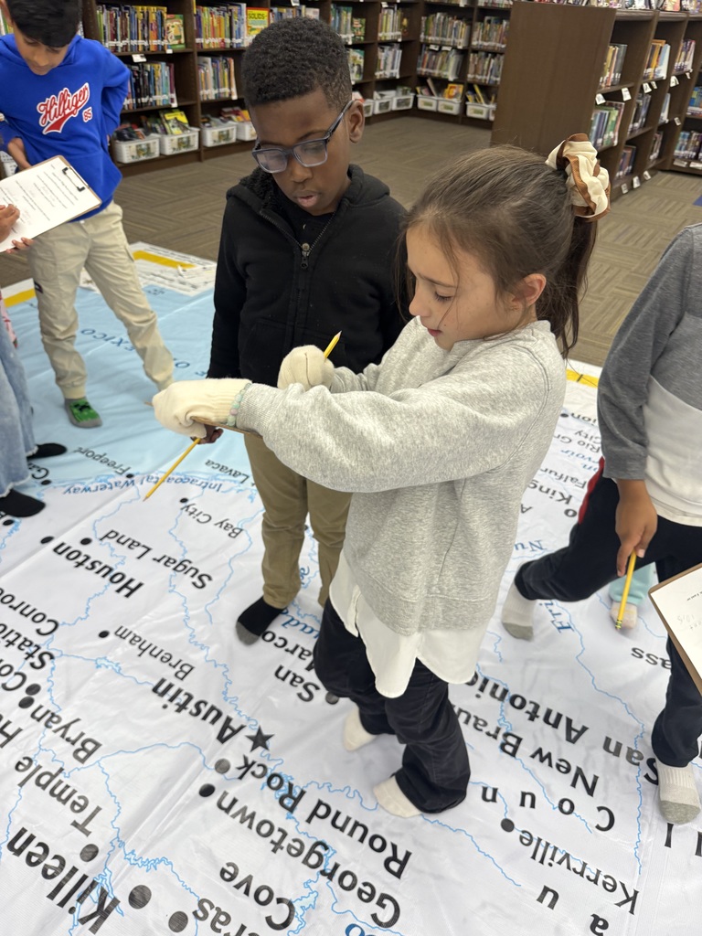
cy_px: 468
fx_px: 649
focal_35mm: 24
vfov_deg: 71.6
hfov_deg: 56.8
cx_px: 351
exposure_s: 1/120
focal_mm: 6.76
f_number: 1.78
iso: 100
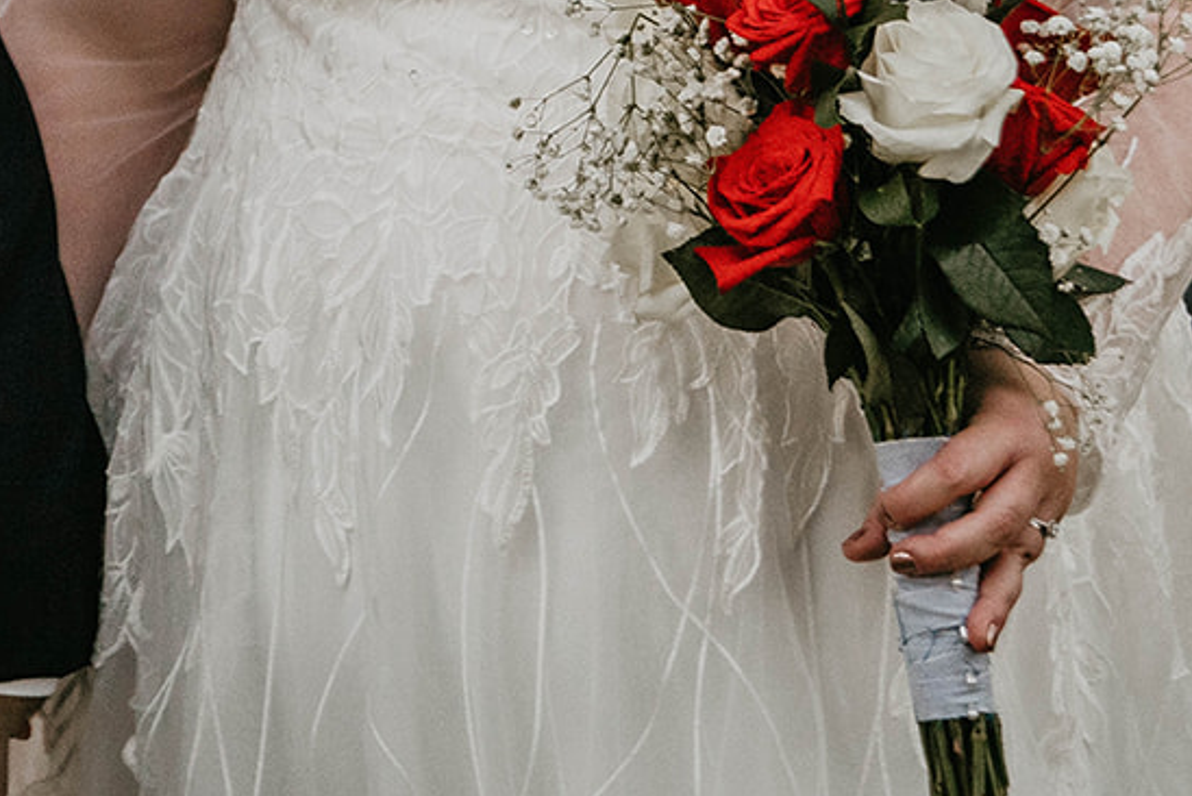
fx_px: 9574
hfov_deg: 7.1
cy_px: -284
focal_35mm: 289
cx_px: 63
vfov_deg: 4.7
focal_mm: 99
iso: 1000
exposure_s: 1/640
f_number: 4.5
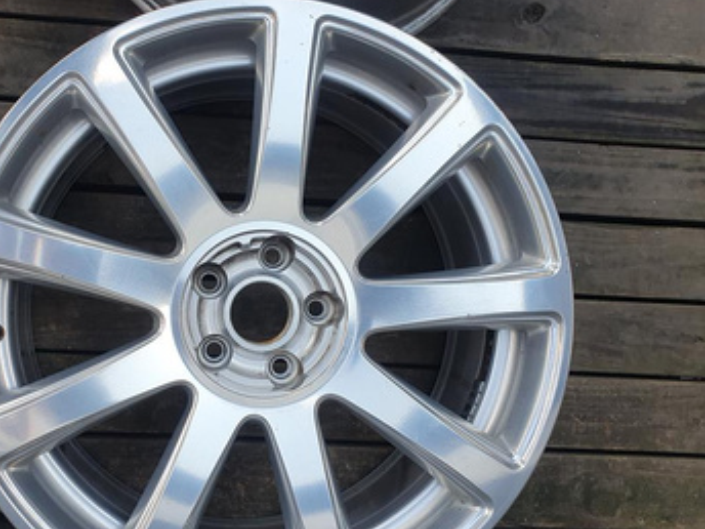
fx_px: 692
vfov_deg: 41.7
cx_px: 250
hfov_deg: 53.2
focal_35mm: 34
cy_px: 301
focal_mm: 4.32
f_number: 2.4
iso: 50
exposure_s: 1/303
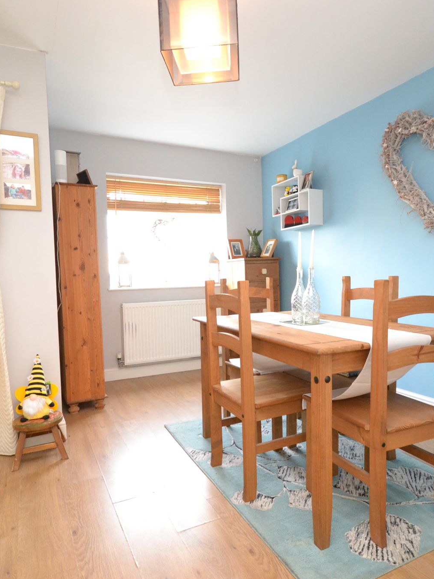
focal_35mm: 22
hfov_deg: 61.1
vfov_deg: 76.4
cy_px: 292
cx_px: 226
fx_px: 368
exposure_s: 1/60
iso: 2000
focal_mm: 10
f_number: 3.5
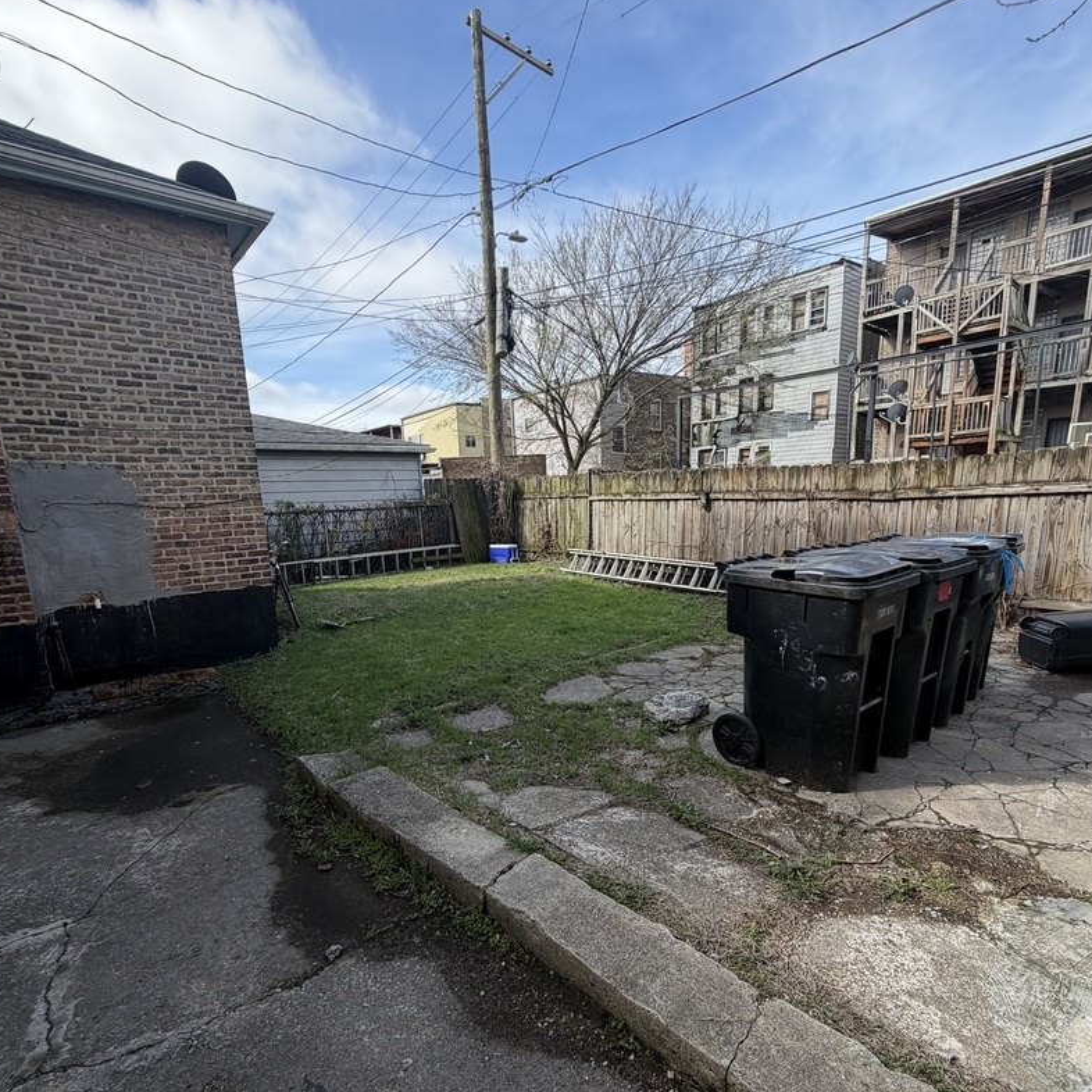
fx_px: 607
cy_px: 622
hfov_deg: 84.0
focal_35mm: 17
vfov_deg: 83.5
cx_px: 542
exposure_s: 1/751
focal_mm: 2.22
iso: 40
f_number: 2.2
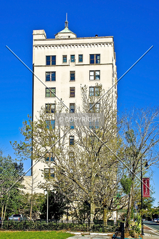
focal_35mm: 46
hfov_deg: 28.9
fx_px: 309
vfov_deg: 42.4
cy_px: 120
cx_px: 80
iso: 100
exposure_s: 1/320
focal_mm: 31
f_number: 9
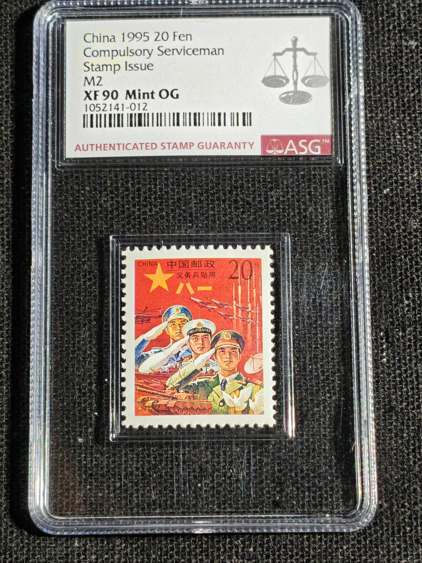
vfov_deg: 21.1
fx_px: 1512
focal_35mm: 93
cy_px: 282
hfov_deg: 15.9
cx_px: 211
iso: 50
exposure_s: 1/193
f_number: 1.5
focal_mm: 4.94
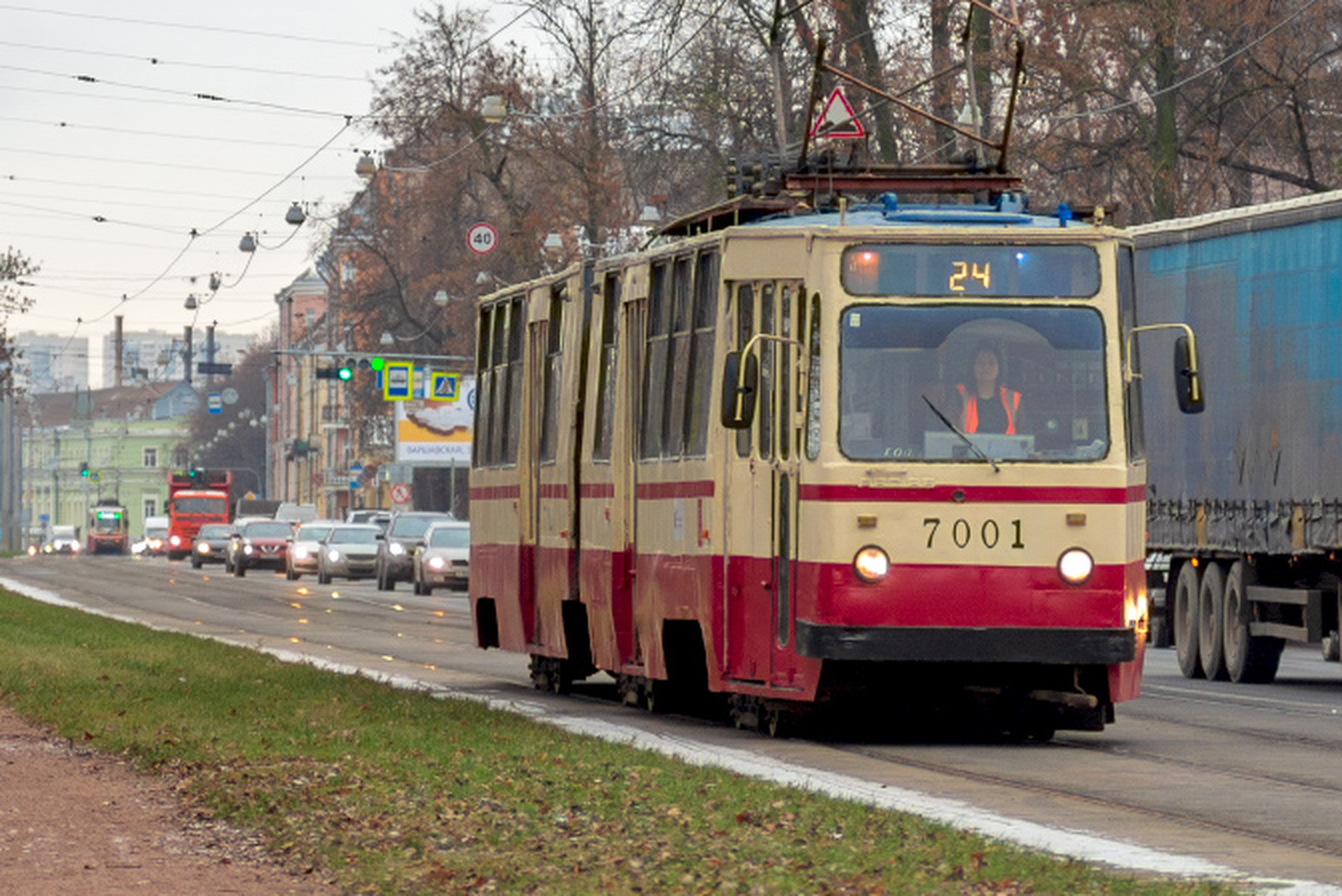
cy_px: 234
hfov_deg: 14.3
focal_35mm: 143
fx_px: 5333
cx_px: 836
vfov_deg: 9.6
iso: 320
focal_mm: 80
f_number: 3.2
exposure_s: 1/400
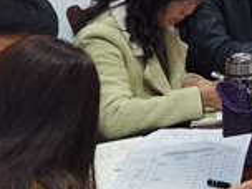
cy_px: -98
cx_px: 516
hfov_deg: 14.2
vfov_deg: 12.3
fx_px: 830
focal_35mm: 114
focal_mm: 6.71
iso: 125
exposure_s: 1/50
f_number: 1.9
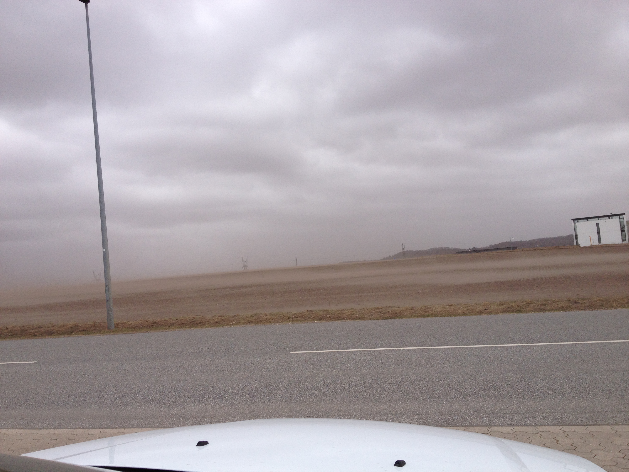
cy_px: 236
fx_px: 636
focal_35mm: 35
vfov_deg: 40.7
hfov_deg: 52.6
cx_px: 314
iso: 50
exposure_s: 1/756
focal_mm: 4.28
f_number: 2.4
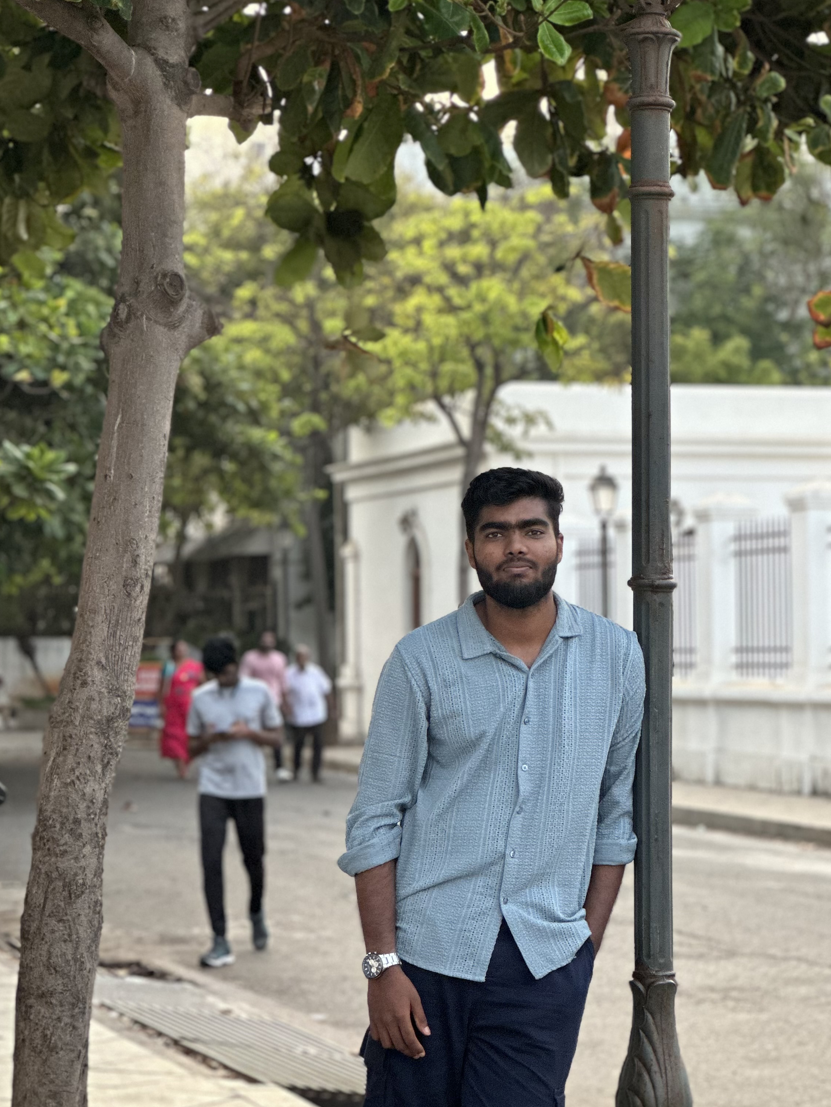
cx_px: 494
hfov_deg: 14.4
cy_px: 521
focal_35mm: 103
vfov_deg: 19.1
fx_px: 3296
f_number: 2.8
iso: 250
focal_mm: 9
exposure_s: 1/104
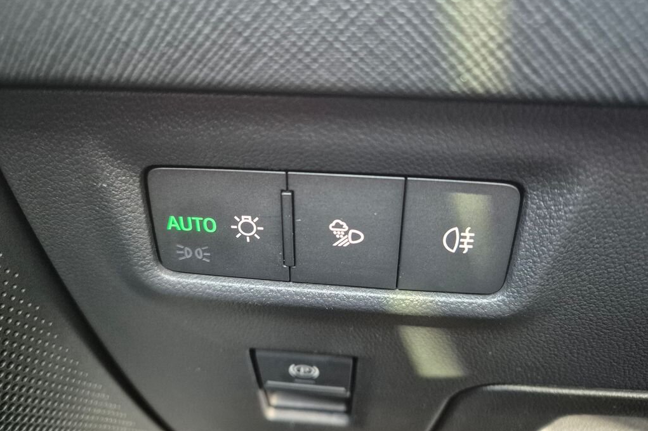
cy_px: 205
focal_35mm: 24
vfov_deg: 53.1
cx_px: 324
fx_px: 432
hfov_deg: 73.8
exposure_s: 1/50
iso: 1600
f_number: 1.8
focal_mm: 5.4
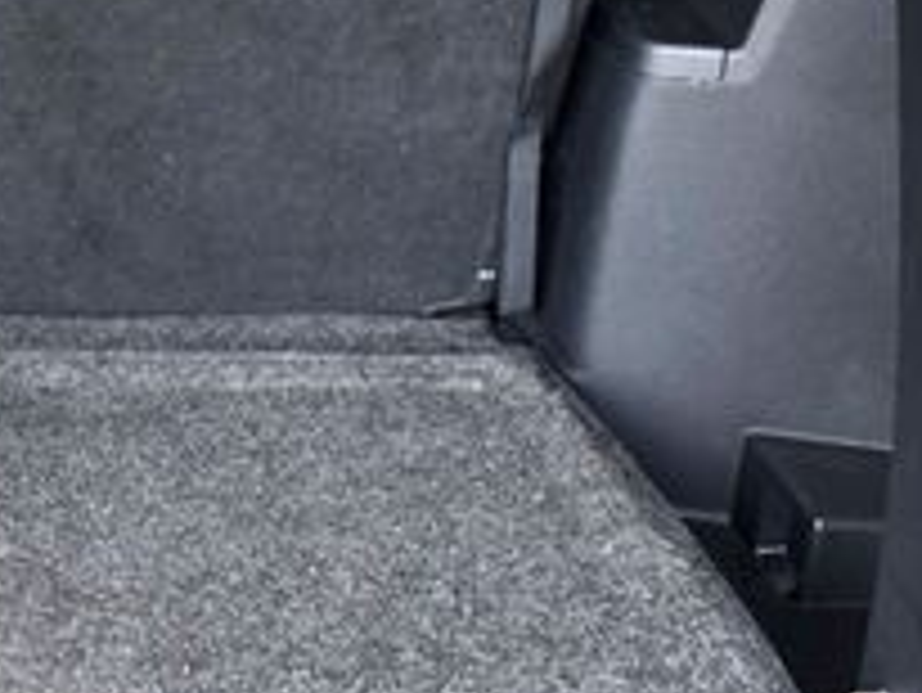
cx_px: -283
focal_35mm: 99
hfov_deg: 18.4
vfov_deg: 14.8
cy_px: 65
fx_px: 2638
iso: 2500
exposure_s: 1/200
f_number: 7.1
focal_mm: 22
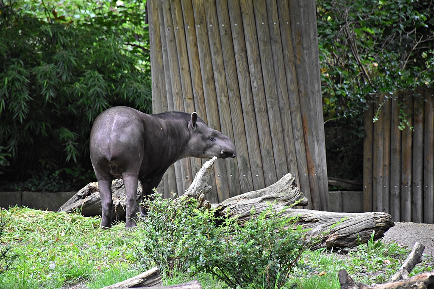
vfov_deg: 6.5
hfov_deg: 9.8
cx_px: 217
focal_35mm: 210
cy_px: 144
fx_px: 2532
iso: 2500
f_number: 5.6
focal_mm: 140
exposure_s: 1/125
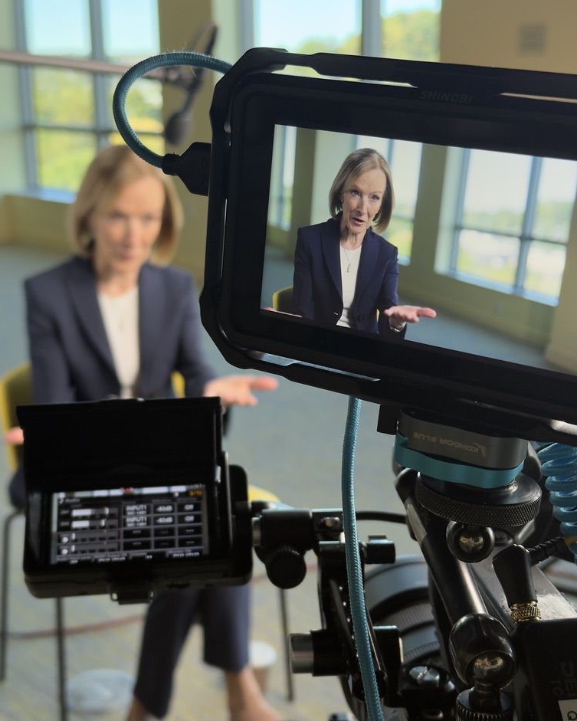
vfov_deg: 36.6
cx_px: 284
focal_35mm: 51
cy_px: 388
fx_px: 1088
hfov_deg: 29.7
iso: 64
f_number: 1.78
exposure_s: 1/121
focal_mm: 6.76
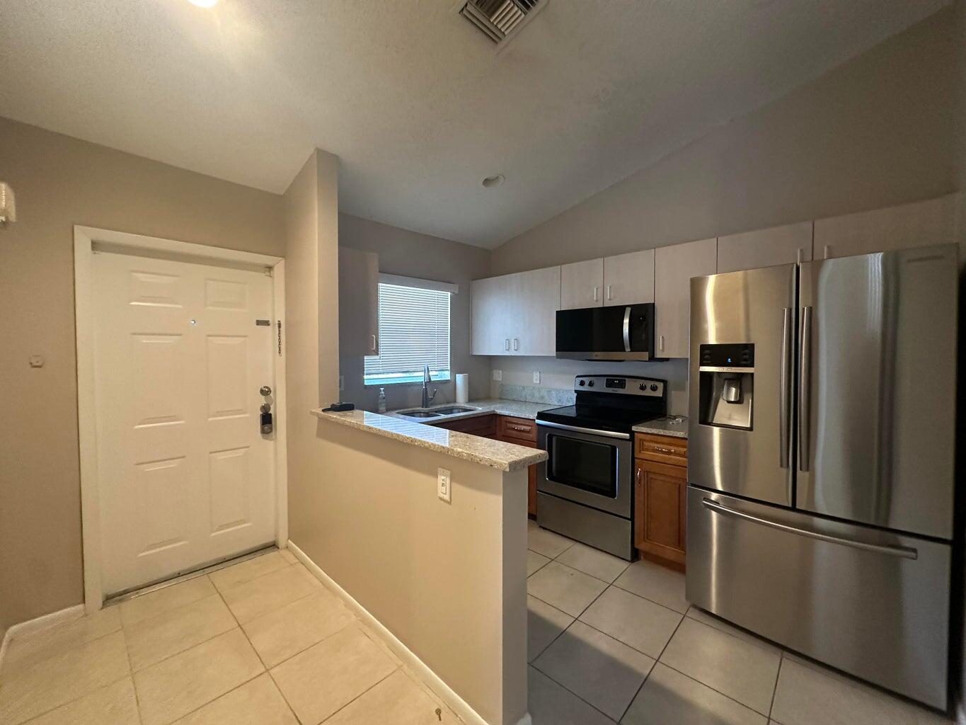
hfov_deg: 102.1
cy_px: 362
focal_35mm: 14
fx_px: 391
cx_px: 483
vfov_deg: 85.7
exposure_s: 1/60
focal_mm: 2.22
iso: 640
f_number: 2.2
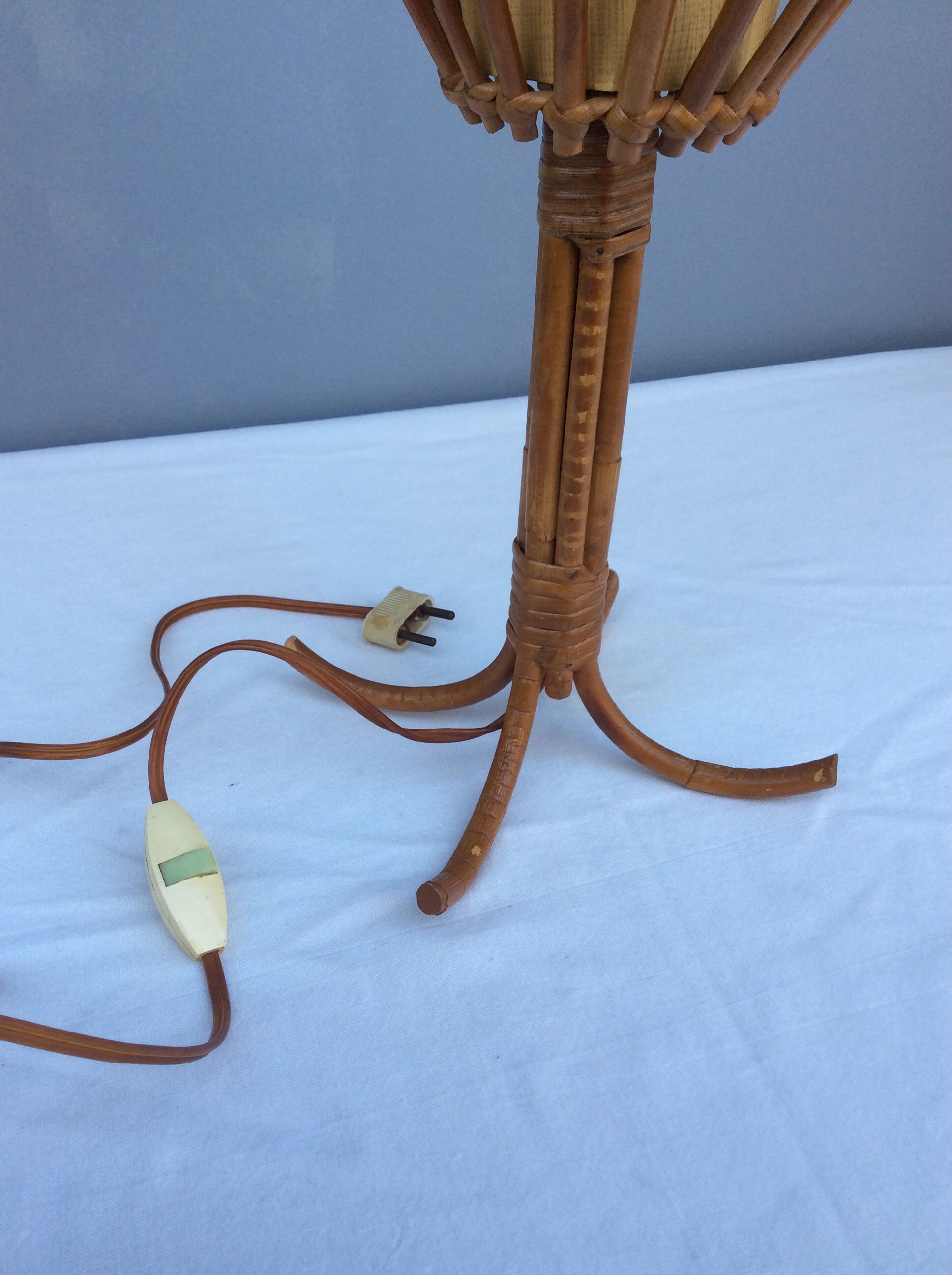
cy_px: 638
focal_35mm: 32
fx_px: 1177
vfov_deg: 56.9
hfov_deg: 44.1
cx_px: 476
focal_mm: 3.3
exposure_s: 1/242
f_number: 2.4
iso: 32
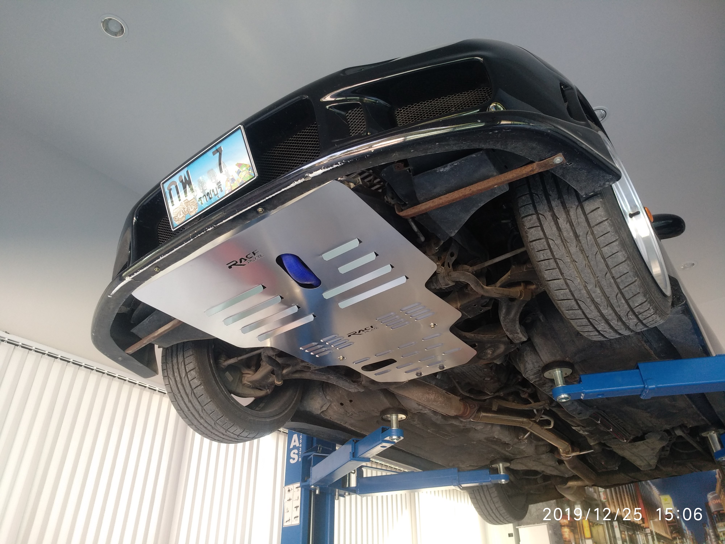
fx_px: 461
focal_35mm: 22
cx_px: 362
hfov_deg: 76.4
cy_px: 272
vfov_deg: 61.1
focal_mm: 3.81
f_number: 2.2
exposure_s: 1/50
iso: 200
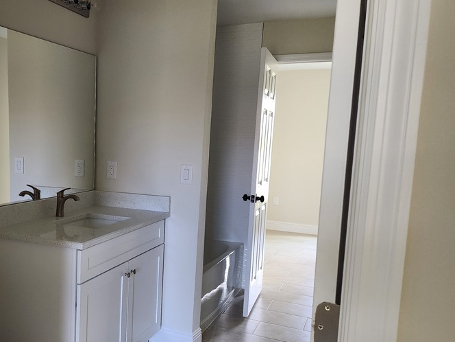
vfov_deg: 38.6
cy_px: 186
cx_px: 107
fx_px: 486
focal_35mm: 37
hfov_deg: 48.0
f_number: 1.8
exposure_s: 1/120
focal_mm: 5
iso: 250
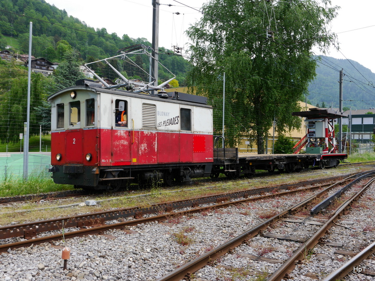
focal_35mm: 36
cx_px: 188
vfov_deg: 39.7
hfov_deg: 51.4
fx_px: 390
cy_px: 140
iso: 160
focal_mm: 18
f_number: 6.3
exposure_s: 1/250
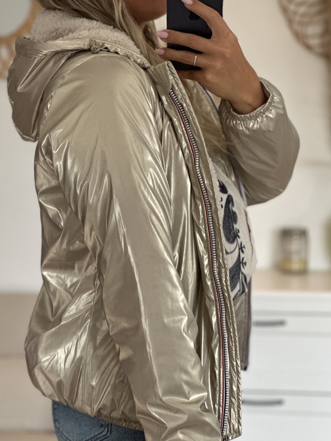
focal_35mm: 98
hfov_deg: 15.1
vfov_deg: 20.0
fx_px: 1249
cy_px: 261
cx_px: 125
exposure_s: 1/121
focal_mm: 9
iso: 200
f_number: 2.8
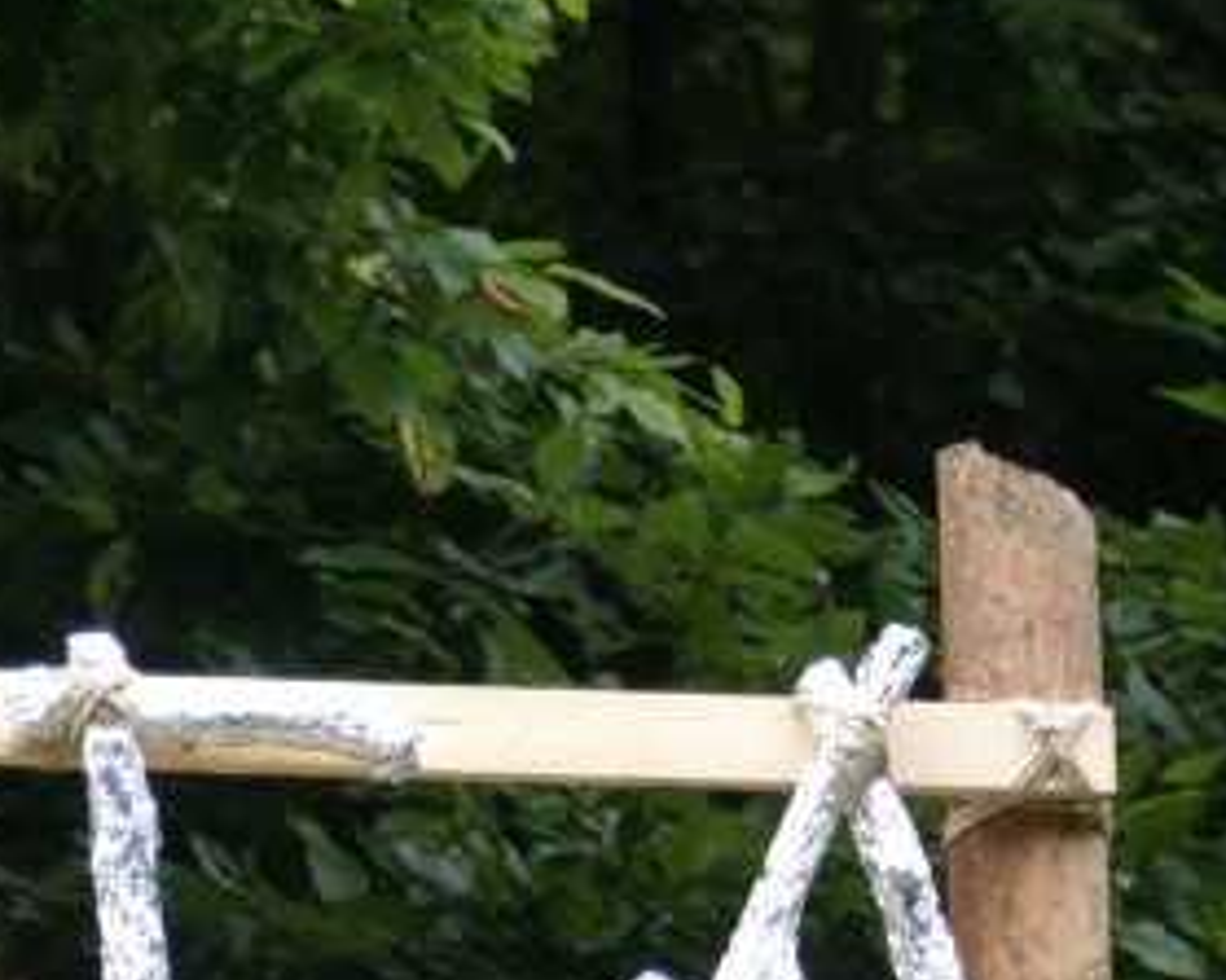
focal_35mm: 310
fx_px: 11244
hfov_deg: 6.1
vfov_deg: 5.0
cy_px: 894
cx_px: -945
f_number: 5.6
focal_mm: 60
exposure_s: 1/100
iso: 125
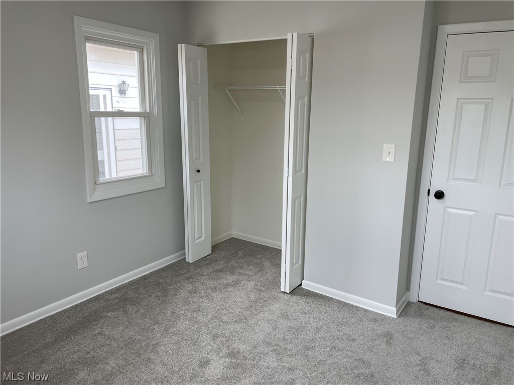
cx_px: 257
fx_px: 386
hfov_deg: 67.3
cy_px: 192
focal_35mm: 26
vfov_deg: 53.1
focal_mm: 4.2
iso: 50
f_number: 1.6
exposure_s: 1/120
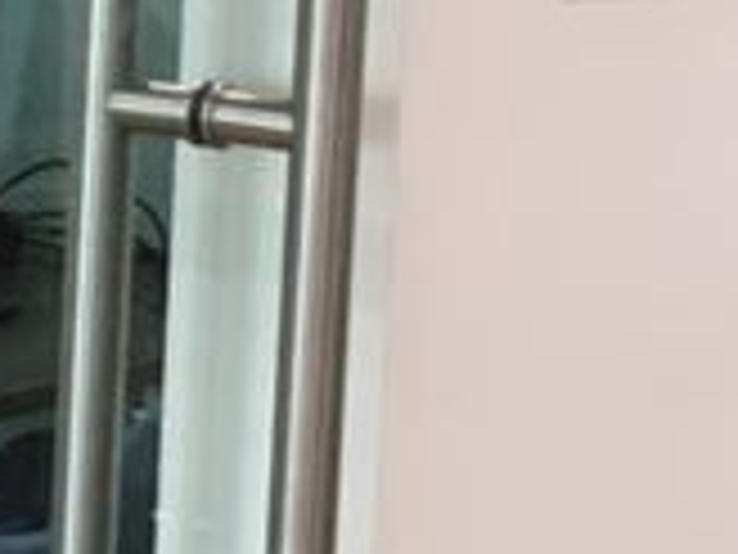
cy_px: 149
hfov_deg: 8.8
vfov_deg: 7.0
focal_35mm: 212
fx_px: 4520
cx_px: -752
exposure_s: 1/30
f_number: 2.2
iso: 64
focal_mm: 4.15
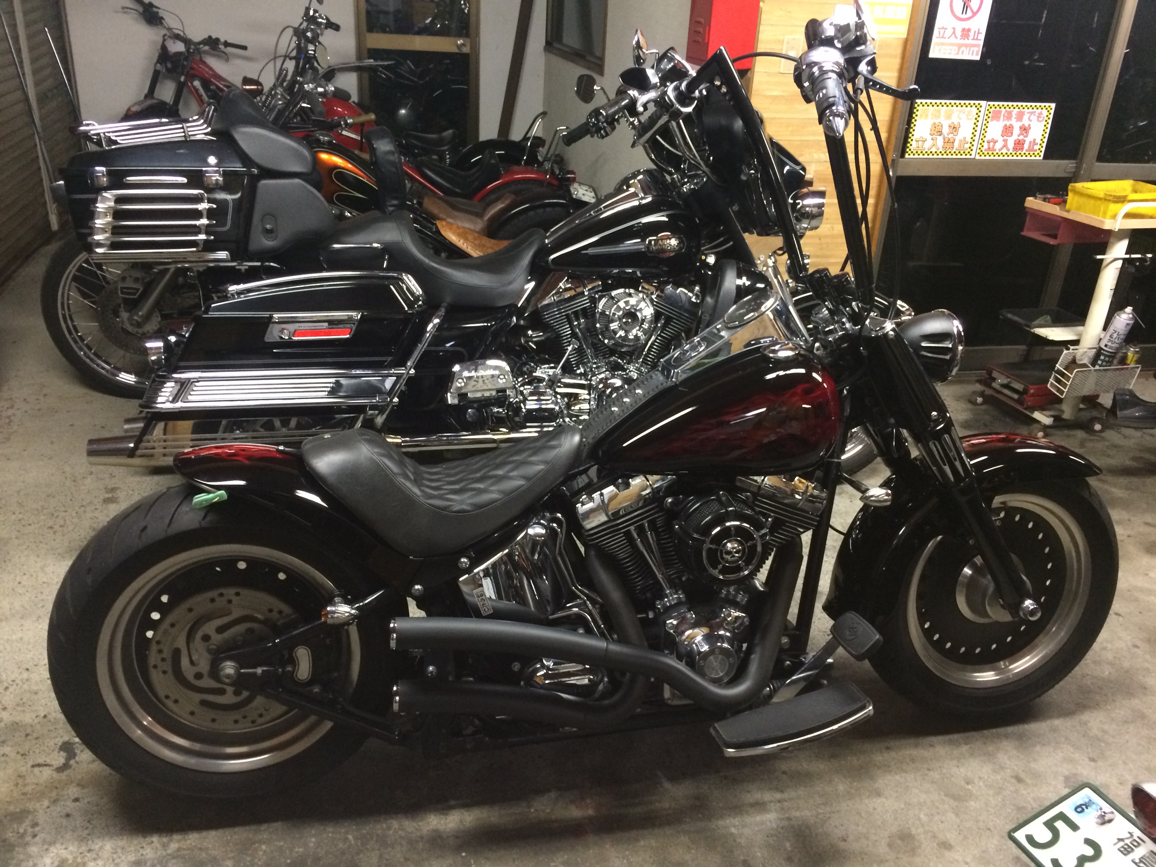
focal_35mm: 29
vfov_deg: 48.2
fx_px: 968
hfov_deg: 61.7
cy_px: 434
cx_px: 578
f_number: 2.2
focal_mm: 4.15
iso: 250
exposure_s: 1/20
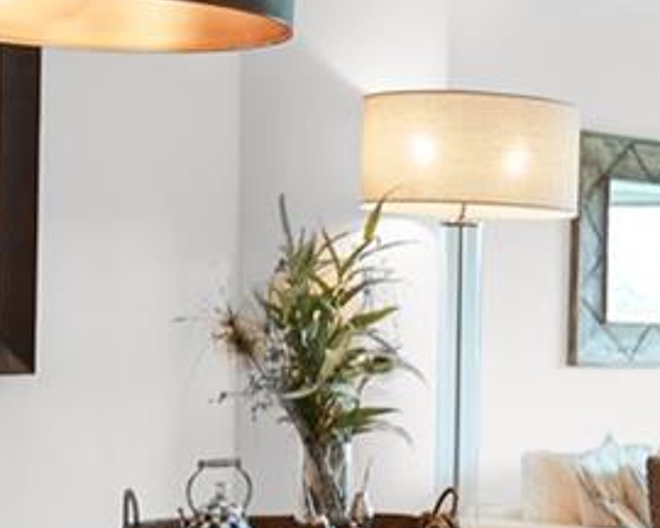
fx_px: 1793
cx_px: 775
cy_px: 304
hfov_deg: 19.7
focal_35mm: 92
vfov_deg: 16.7
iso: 100
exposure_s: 1/40
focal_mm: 16.5
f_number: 4
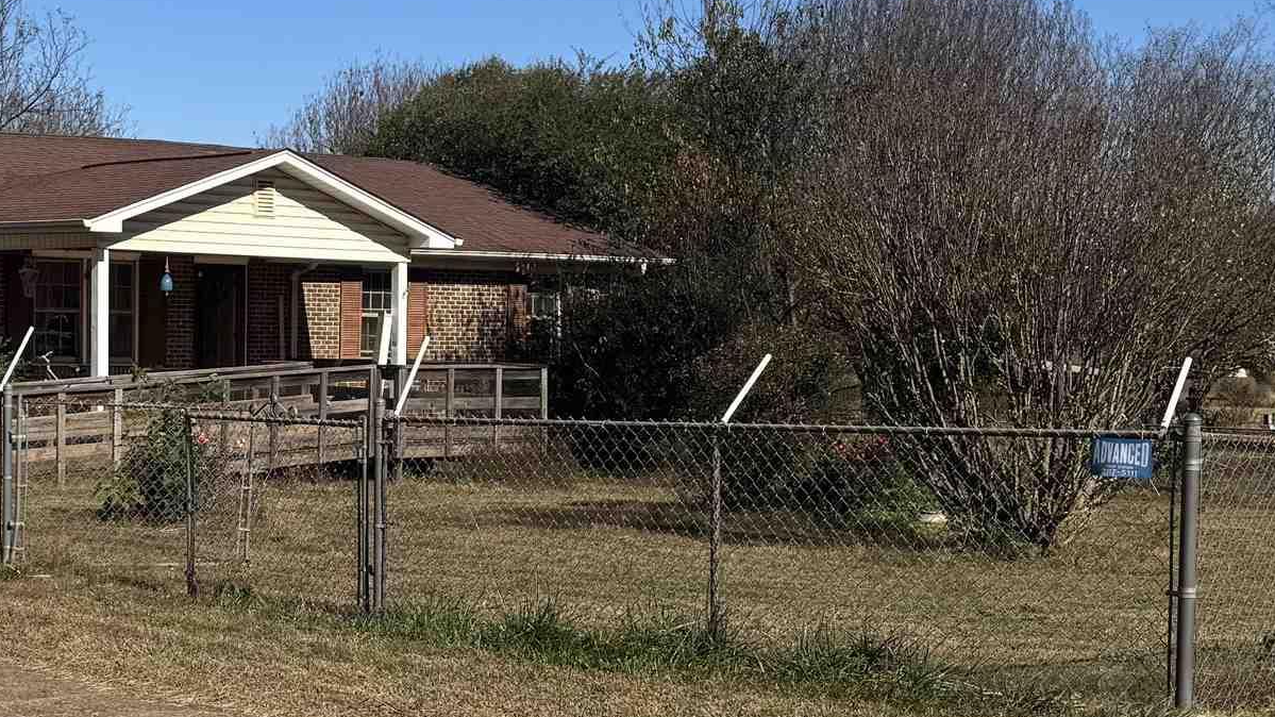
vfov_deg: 18.0
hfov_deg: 30.8
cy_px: 427
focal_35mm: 67
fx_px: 2265
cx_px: 284
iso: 80
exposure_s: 1/5814
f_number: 1.78
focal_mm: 6.76
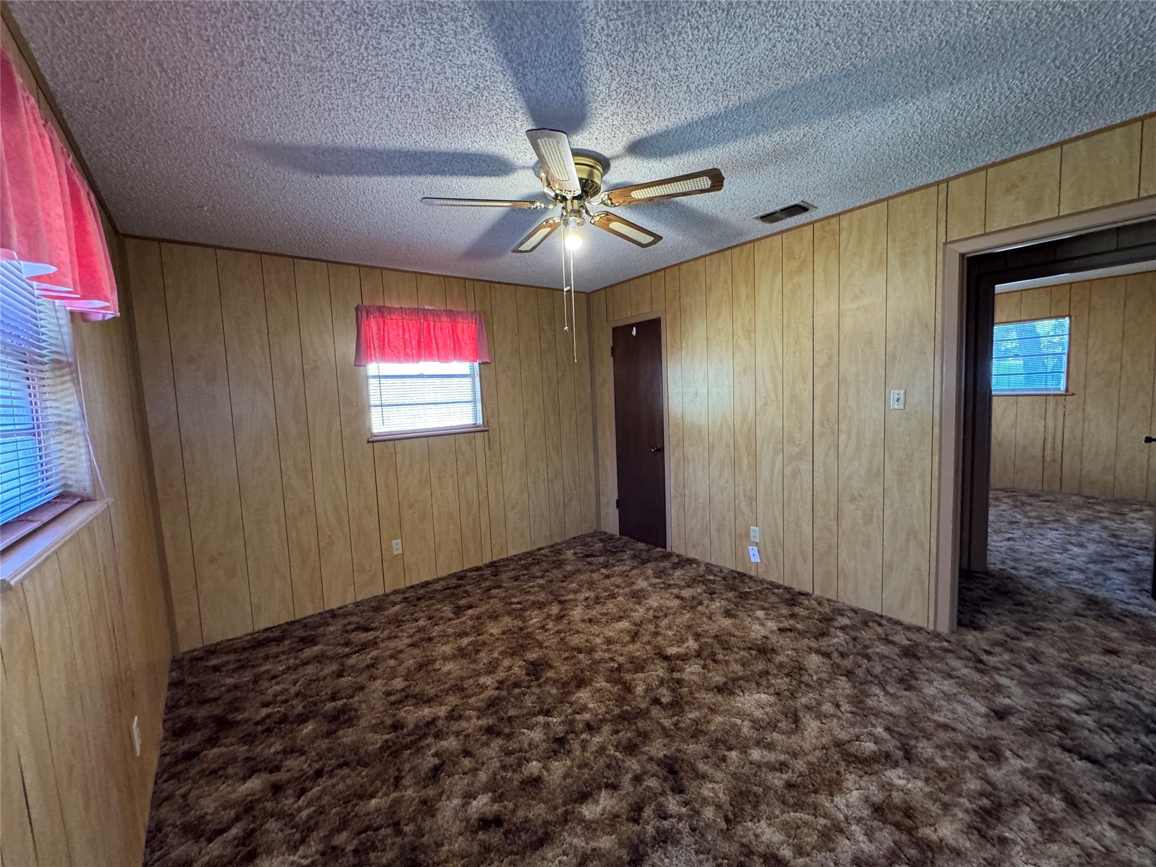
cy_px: 434
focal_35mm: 14
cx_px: 578
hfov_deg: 102.1
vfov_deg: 85.7
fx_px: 468
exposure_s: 1/60
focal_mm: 2.22
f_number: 2.2
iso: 500
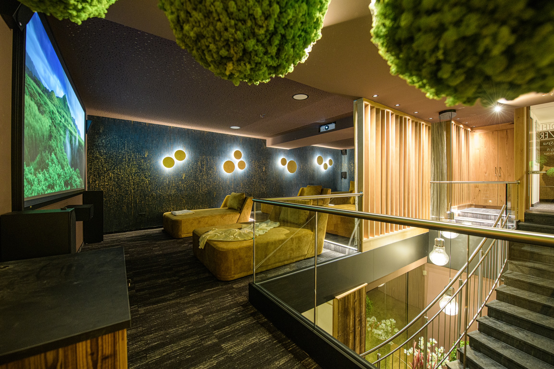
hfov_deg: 100.4
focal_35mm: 15
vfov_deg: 77.3
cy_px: 184
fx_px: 231
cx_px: 277
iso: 2200
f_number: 4.8
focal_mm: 15
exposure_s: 1/15
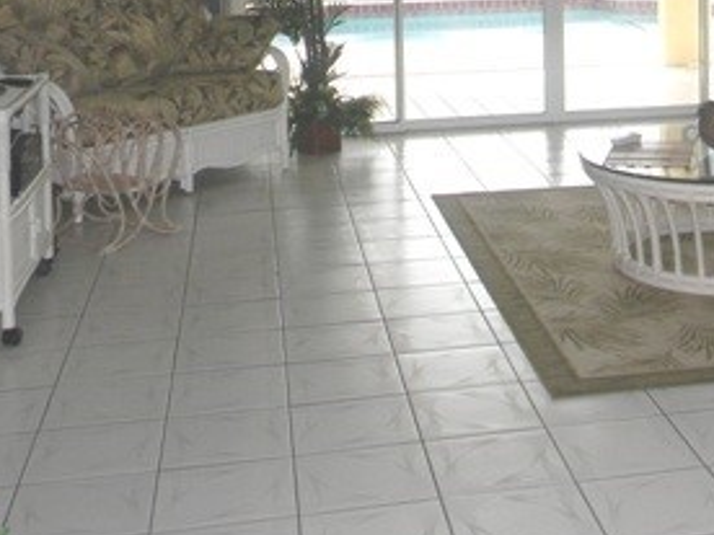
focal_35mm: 65
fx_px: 1341
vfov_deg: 21.5
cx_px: 559
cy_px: -49
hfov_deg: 29.2
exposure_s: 1/184
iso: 112
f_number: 3.5
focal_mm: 5
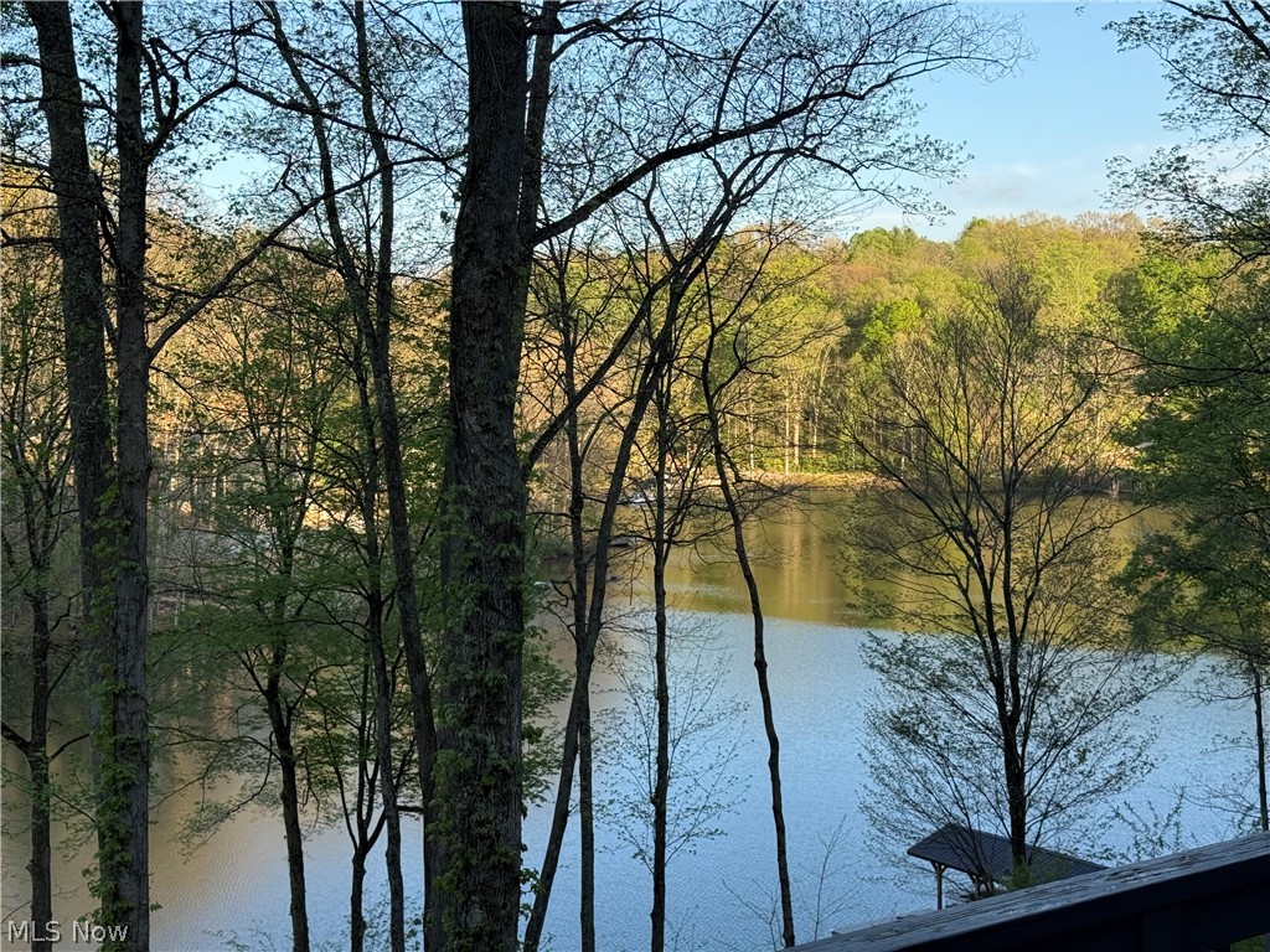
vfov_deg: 30.3
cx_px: 635
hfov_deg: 39.7
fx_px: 1761
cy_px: 476
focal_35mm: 48
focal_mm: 6.76
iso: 80
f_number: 1.78
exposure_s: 1/1055
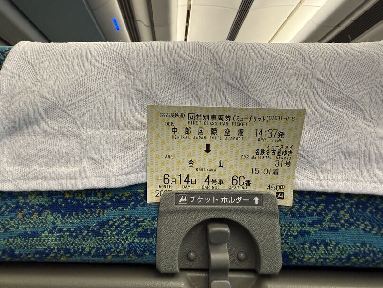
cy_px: 144
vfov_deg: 56.8
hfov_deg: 71.6
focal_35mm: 24
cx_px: 192
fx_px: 266
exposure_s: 1/60
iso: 320
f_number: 2.2
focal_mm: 2.22
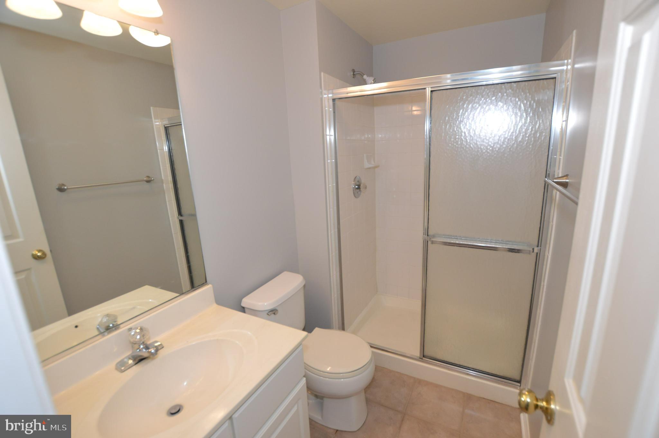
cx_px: 330
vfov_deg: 77.2
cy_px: 219
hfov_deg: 100.4
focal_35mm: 15
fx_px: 274
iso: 400
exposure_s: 1/100
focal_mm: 10
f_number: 4.5
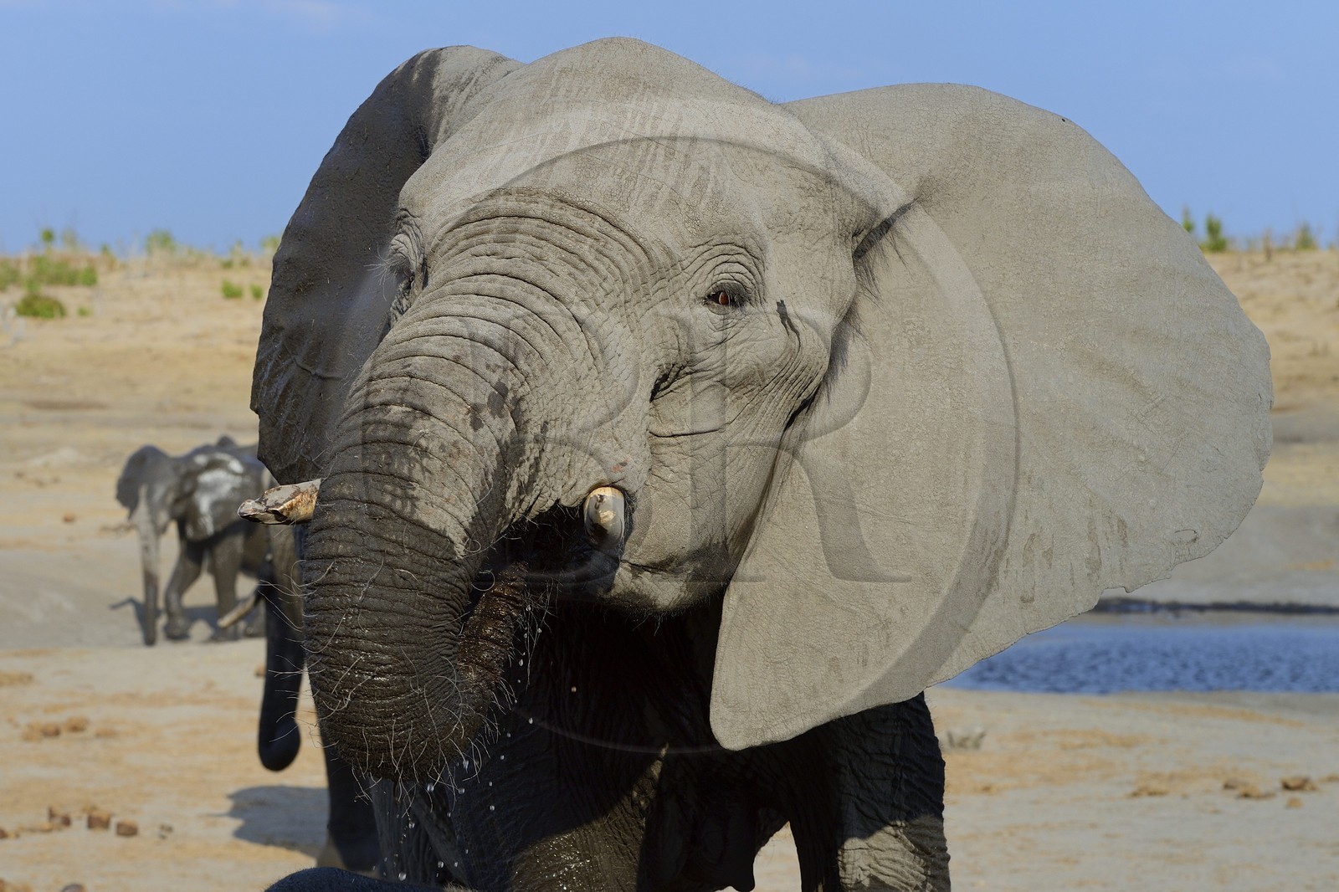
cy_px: 446
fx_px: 4165
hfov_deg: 18.3
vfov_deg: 12.2
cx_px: 670
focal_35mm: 112
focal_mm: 112
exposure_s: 1/500
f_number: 11
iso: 400
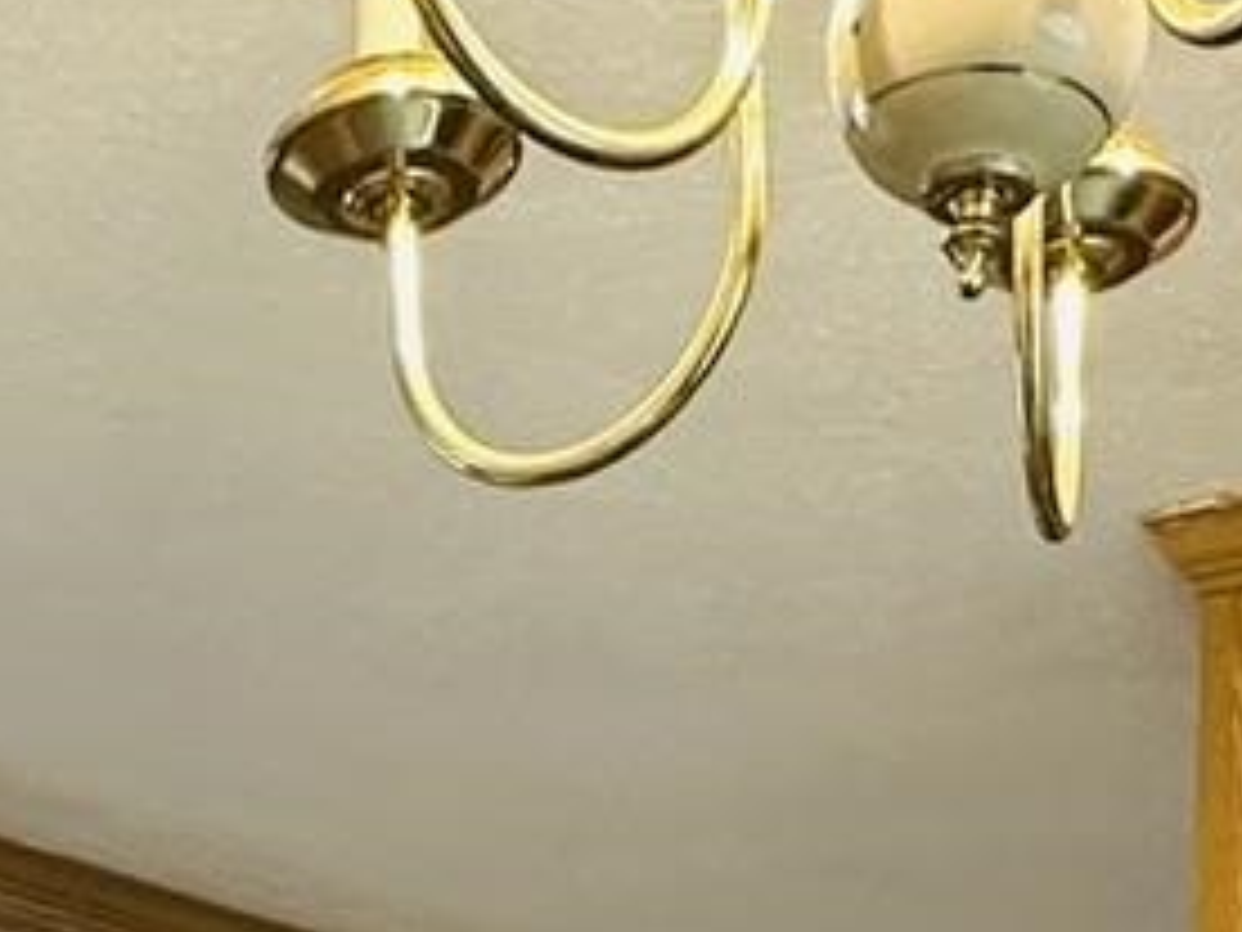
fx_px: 3731
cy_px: 2166
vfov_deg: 11.8
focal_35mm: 104
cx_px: 27
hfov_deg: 18.5
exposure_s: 1/60
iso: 160
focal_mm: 2.22
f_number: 2.2
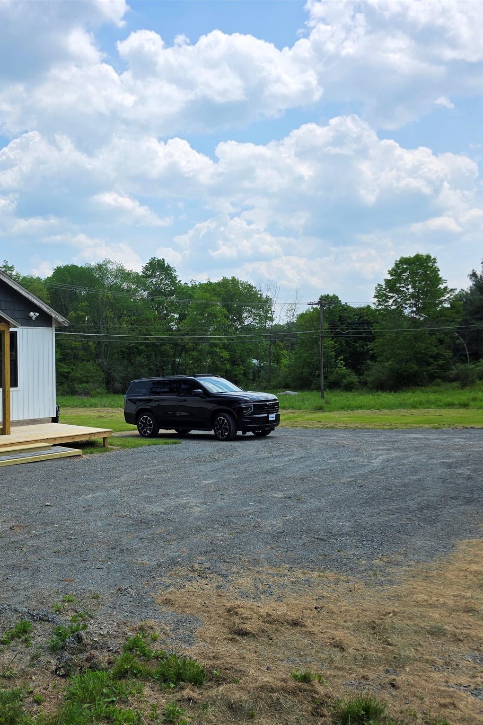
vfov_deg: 58.7
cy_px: 363
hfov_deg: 39.8
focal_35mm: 32
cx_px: 112
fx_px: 644
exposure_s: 1/5958
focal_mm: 6.3
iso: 80
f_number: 1.7
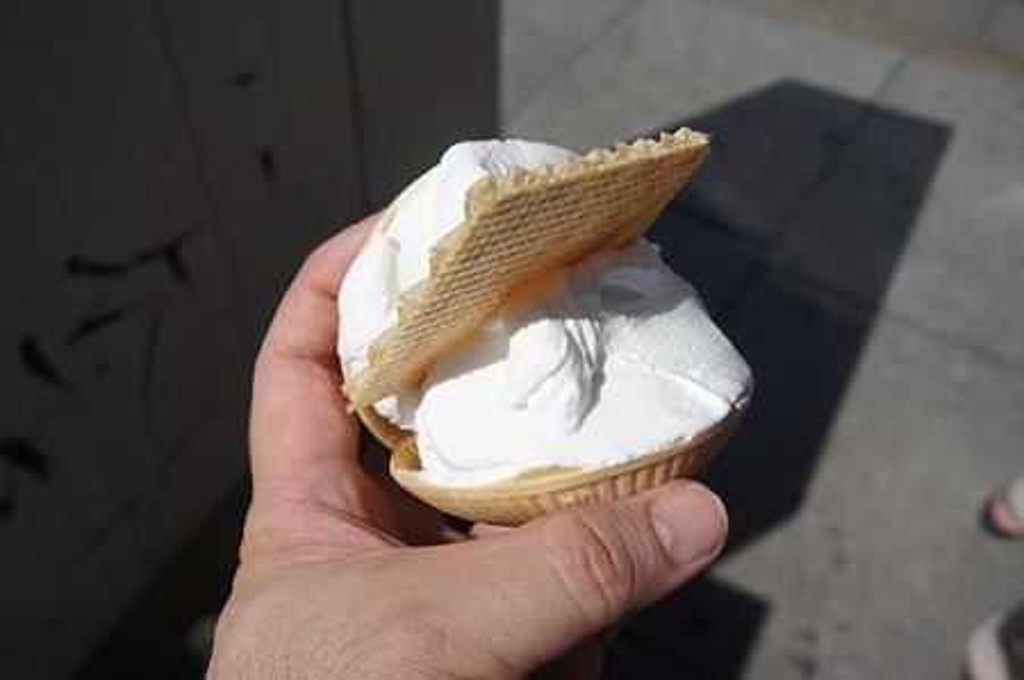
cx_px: 512
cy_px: 340
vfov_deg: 36.8
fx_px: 1023
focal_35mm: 36
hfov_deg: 53.2
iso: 200
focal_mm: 24
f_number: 8
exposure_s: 1/1000
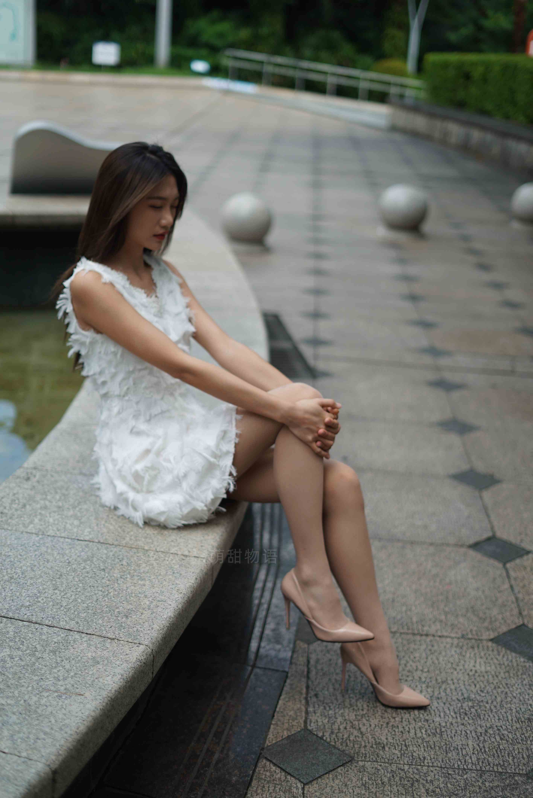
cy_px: 399
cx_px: 266
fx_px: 1109
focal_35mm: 50
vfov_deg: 39.6
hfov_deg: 27.0
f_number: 2
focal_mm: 50
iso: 125
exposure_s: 1/2000
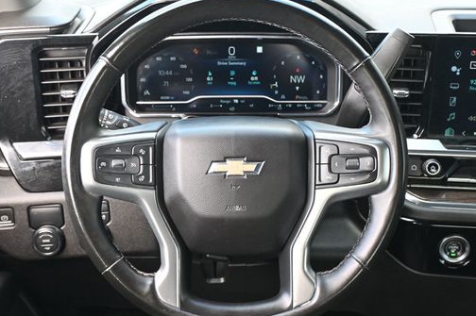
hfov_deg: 41.4
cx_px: 234
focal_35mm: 48
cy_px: 166
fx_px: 629
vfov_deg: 28.2
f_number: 4.2
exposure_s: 1/125
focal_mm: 25
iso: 1000
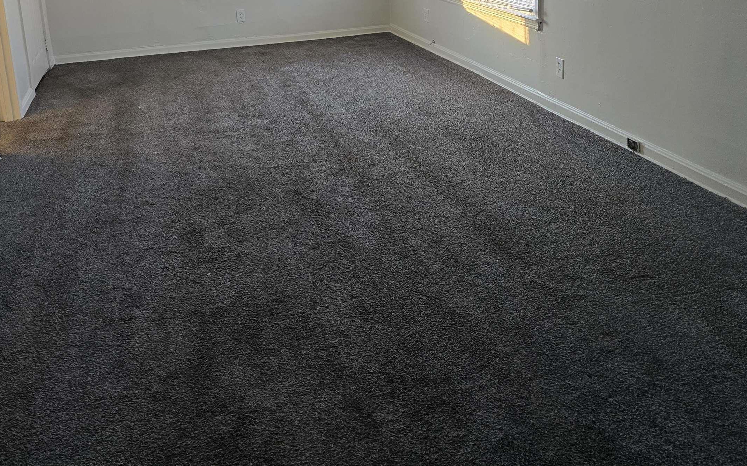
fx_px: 712
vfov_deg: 34.7
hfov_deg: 55.3
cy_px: 67
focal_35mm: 35
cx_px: 364
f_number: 1.7
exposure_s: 1/120
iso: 320
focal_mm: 6.3
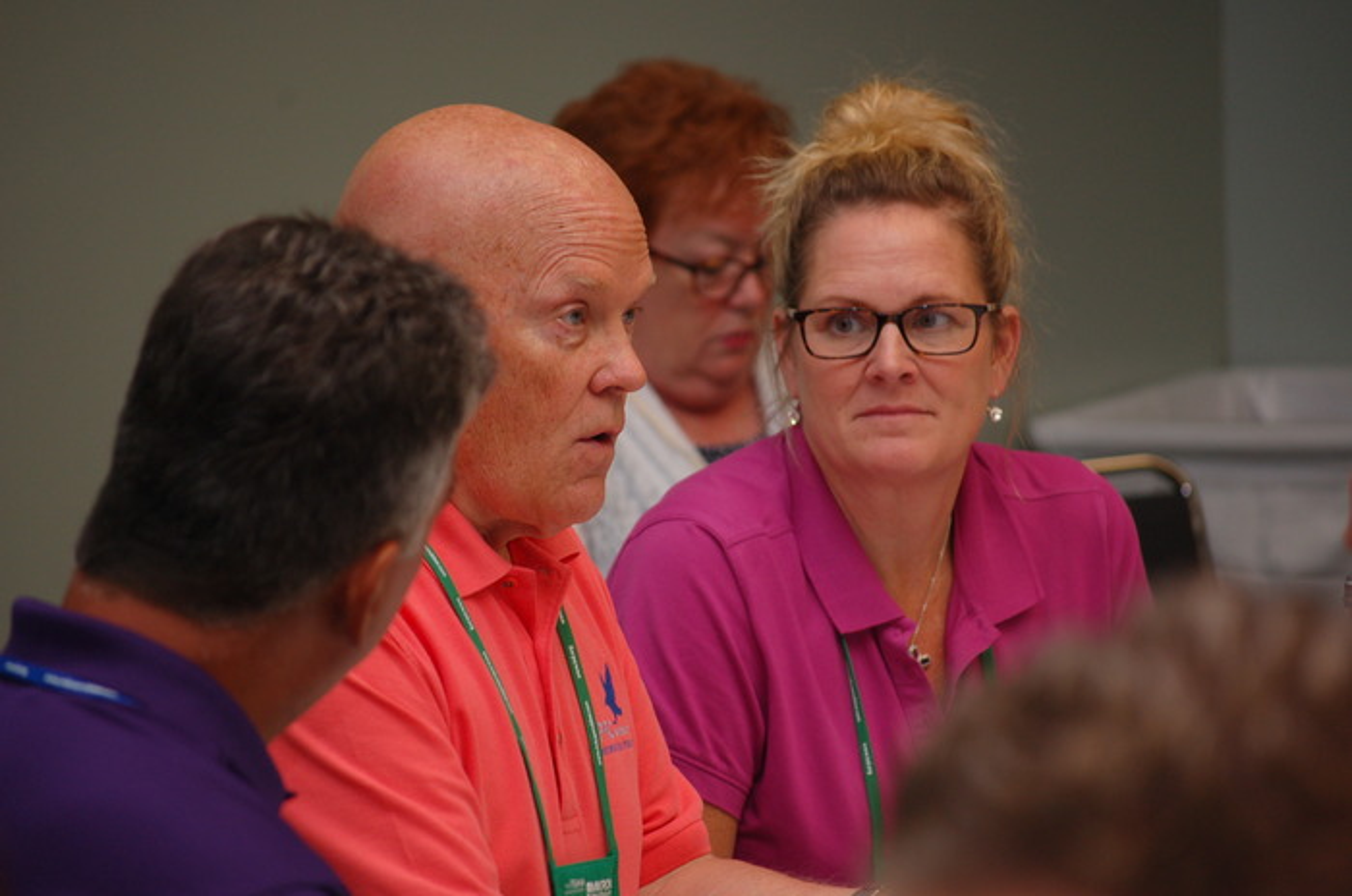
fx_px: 7591
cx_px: 676
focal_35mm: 202
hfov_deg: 10.2
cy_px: 448
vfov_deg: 6.8
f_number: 5
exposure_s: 1/60
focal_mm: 135
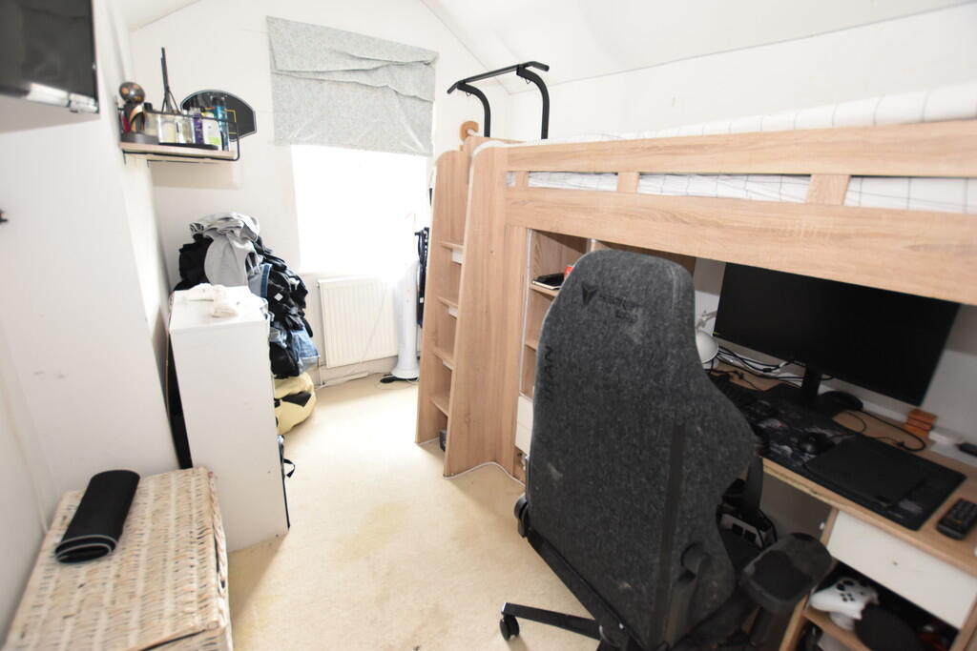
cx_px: 488
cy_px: 326
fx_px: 407
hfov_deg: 100.4
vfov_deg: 77.3
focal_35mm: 15
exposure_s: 1/60
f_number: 3.5
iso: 900
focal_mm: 10
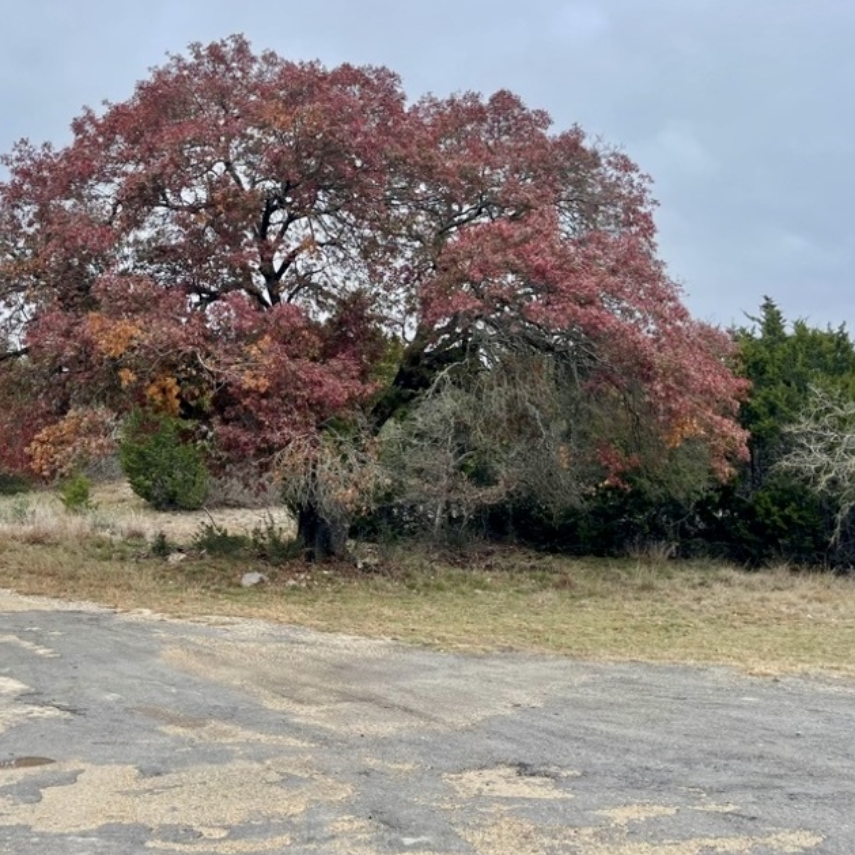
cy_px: 362
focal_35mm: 36
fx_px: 1006
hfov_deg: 46.0
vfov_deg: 45.9
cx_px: 378
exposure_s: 1/1109
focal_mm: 5.1
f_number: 1.6
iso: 32
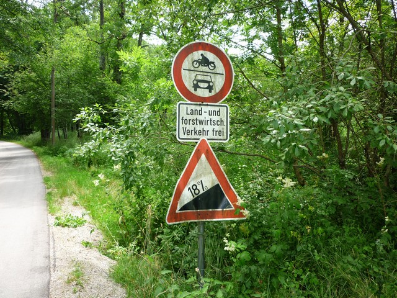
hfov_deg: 55.4
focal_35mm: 33
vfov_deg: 42.9
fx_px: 378
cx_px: 198
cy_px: 149
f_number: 2.8
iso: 80
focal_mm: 5.5
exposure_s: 1/200
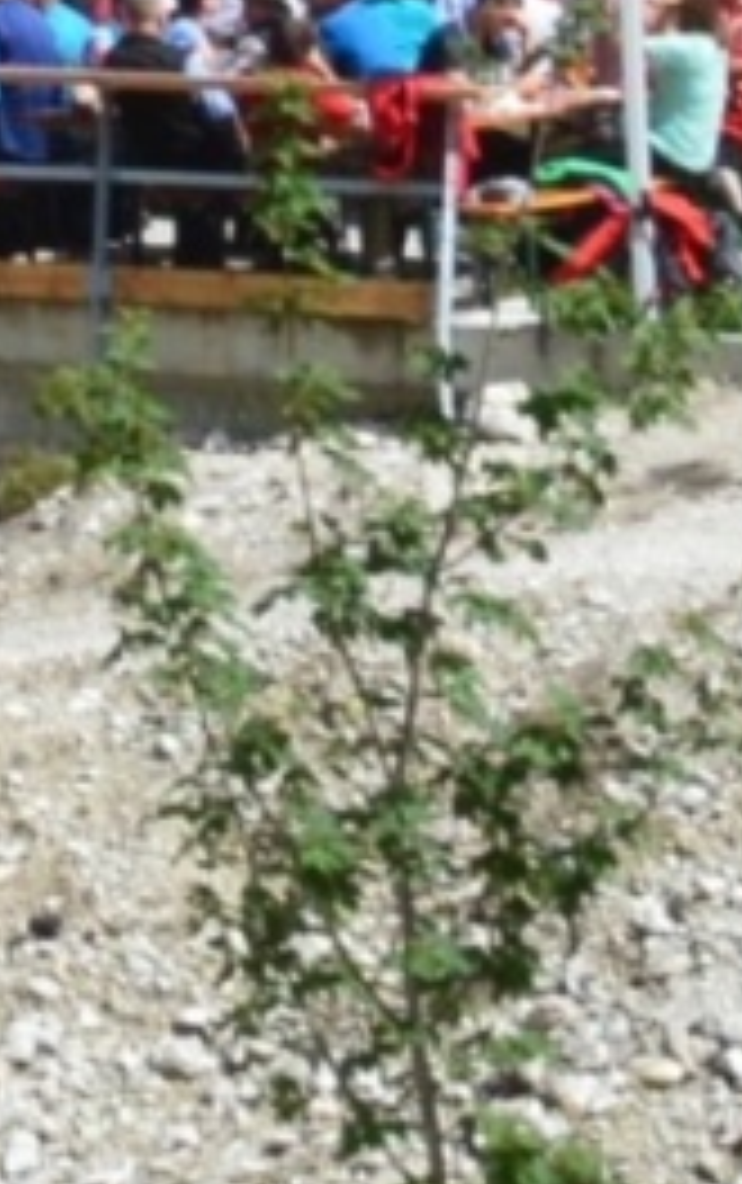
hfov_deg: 4.1
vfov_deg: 6.5
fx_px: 9648
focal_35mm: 299
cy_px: -2026
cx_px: -2028
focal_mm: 20
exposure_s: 1/400
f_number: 11
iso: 400
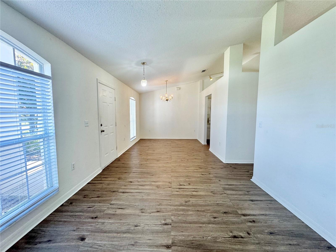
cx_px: 168
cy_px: 126
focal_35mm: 14
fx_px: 136
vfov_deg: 85.7
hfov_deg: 102.1
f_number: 2.2
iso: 160
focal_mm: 2.22
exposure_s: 1/120
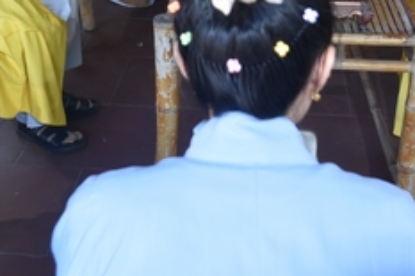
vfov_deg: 19.2
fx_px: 772
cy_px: -46
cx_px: 242
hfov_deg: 30.0
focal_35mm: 67
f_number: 4
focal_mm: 24
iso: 450
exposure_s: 1/60
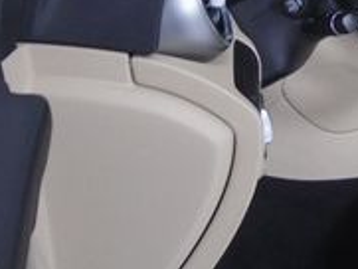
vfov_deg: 15.9
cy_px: 18
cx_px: 558
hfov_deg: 18.5
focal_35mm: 92
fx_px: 952
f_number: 3.2
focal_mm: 4.6
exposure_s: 1/50
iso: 100
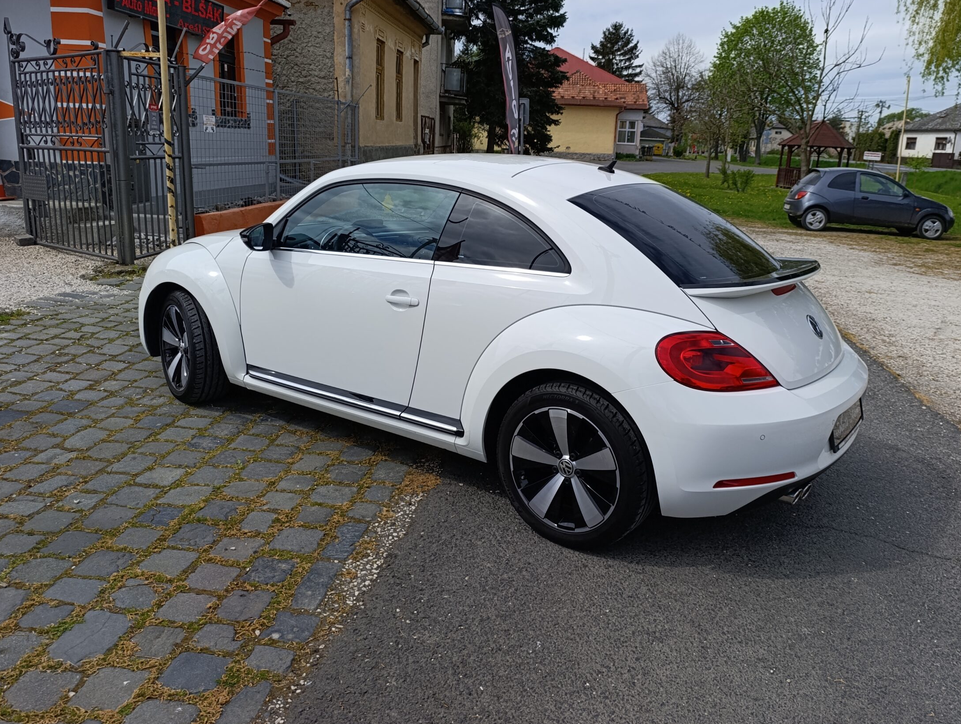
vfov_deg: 51.4
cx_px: 487
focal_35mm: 27
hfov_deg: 65.2
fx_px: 751
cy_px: 336
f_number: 1.6
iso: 50
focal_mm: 6.14
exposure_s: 1/1110
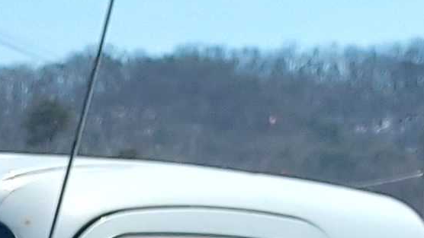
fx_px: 2114
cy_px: 954
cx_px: -181
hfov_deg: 11.1
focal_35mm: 188
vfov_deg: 5.6
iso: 40
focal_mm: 4.6
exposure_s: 1/908
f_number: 1.8
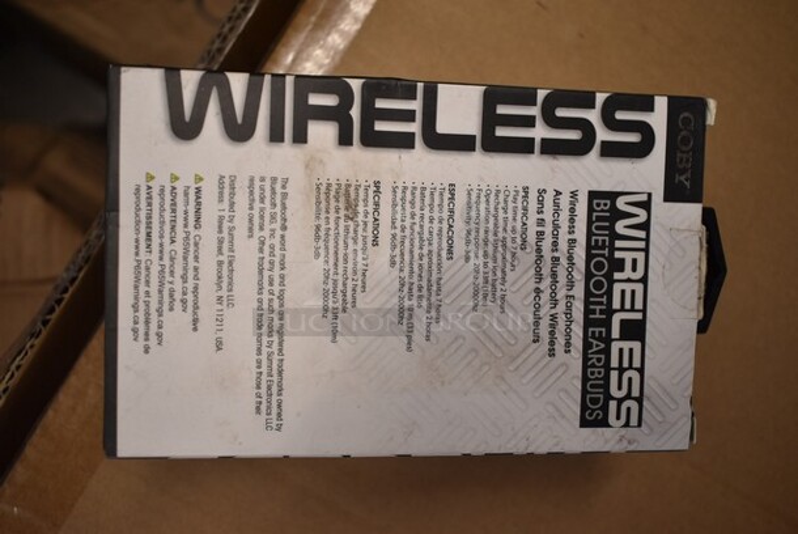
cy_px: 267
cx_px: 399
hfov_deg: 55.1
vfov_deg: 38.4
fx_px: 765
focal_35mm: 34
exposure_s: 1/125
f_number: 3.8
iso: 500
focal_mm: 23
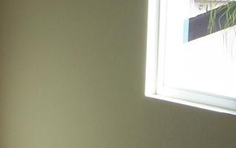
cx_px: -31
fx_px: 843
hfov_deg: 15.5
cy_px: 51
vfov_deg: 10.0
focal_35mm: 131
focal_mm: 6.7
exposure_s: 1/60
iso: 80
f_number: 3.4
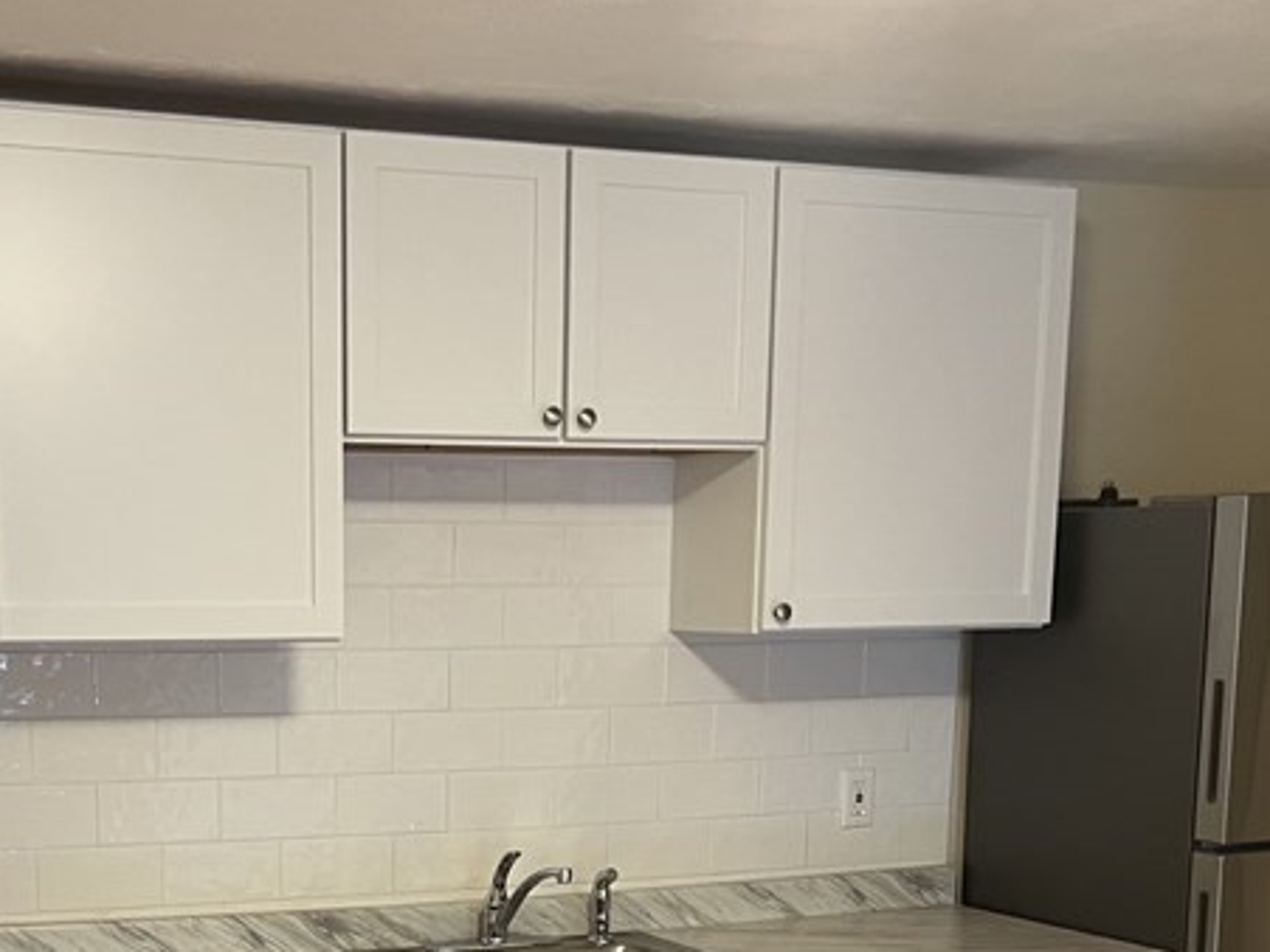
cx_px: 380
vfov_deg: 23.4
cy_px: 1022
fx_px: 2164
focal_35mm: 59
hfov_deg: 32.3
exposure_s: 1/60
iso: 160
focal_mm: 5.7
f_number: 1.5
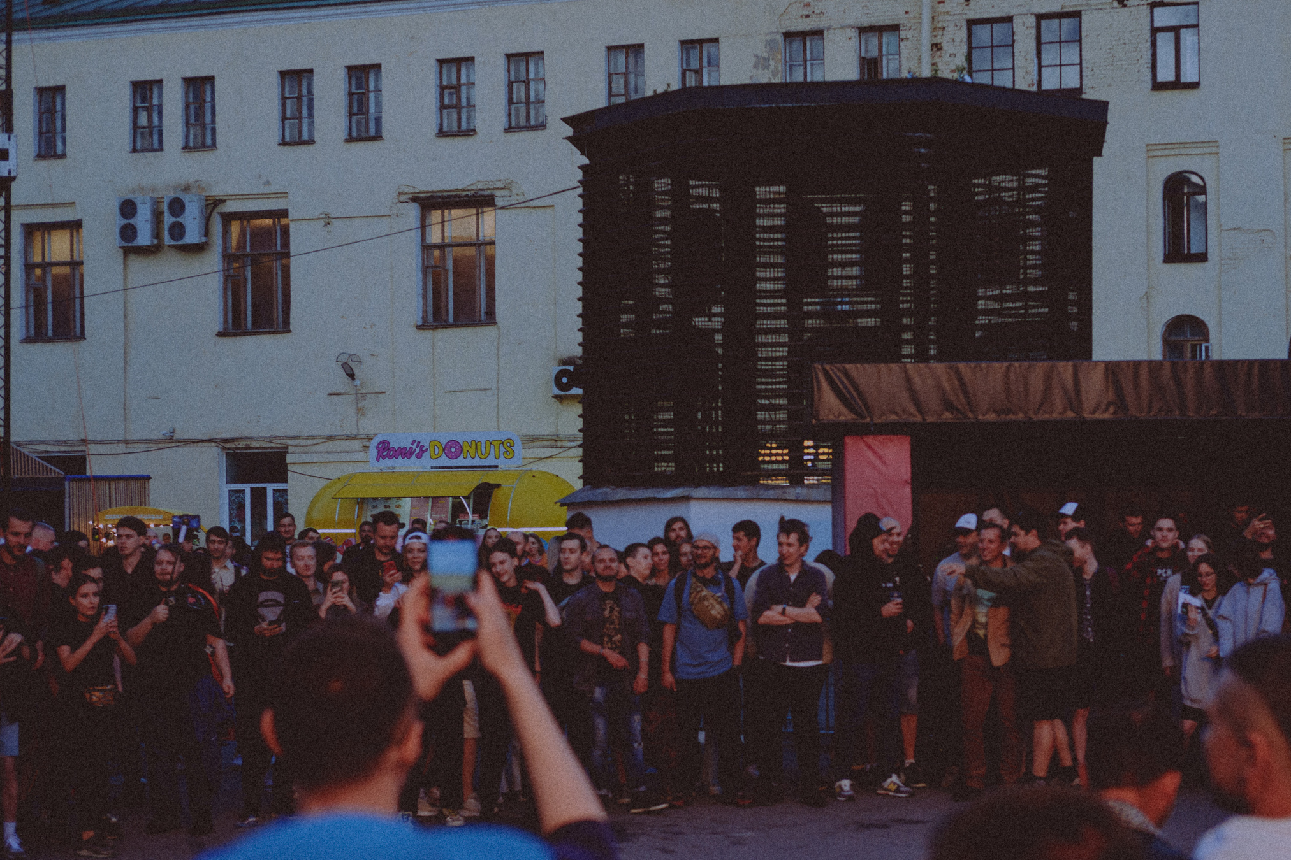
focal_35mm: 67
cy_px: 513
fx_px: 2403
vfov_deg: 20.3
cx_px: 808
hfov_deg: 30.0
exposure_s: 1/320
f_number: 2.5
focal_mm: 35
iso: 500
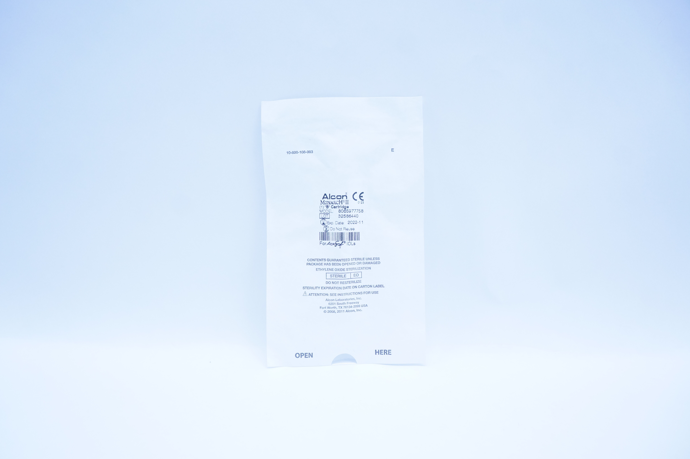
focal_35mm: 27
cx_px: 345
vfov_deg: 47.8
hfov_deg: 67.4
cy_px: 230
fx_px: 517
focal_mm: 18
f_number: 5
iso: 800
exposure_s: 1/160
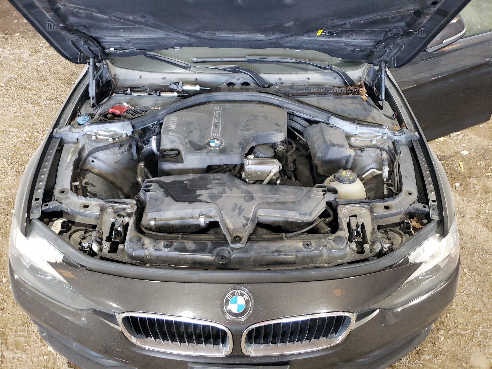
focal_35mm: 26
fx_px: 370
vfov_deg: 53.1
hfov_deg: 67.3
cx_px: 246
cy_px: 184
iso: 278
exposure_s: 1/40
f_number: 1.5
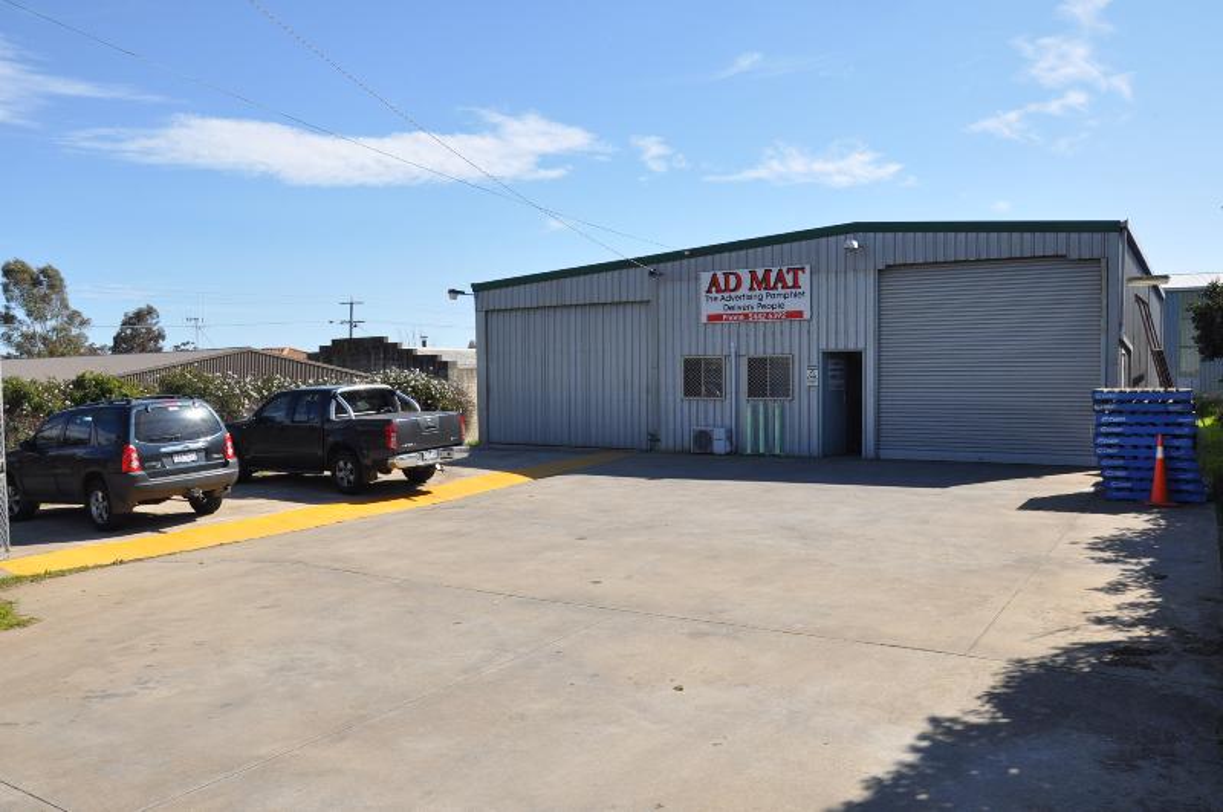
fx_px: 916
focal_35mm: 27
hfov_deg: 67.5
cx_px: 612
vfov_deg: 47.8
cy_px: 406
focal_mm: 18
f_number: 9
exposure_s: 1/320
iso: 200
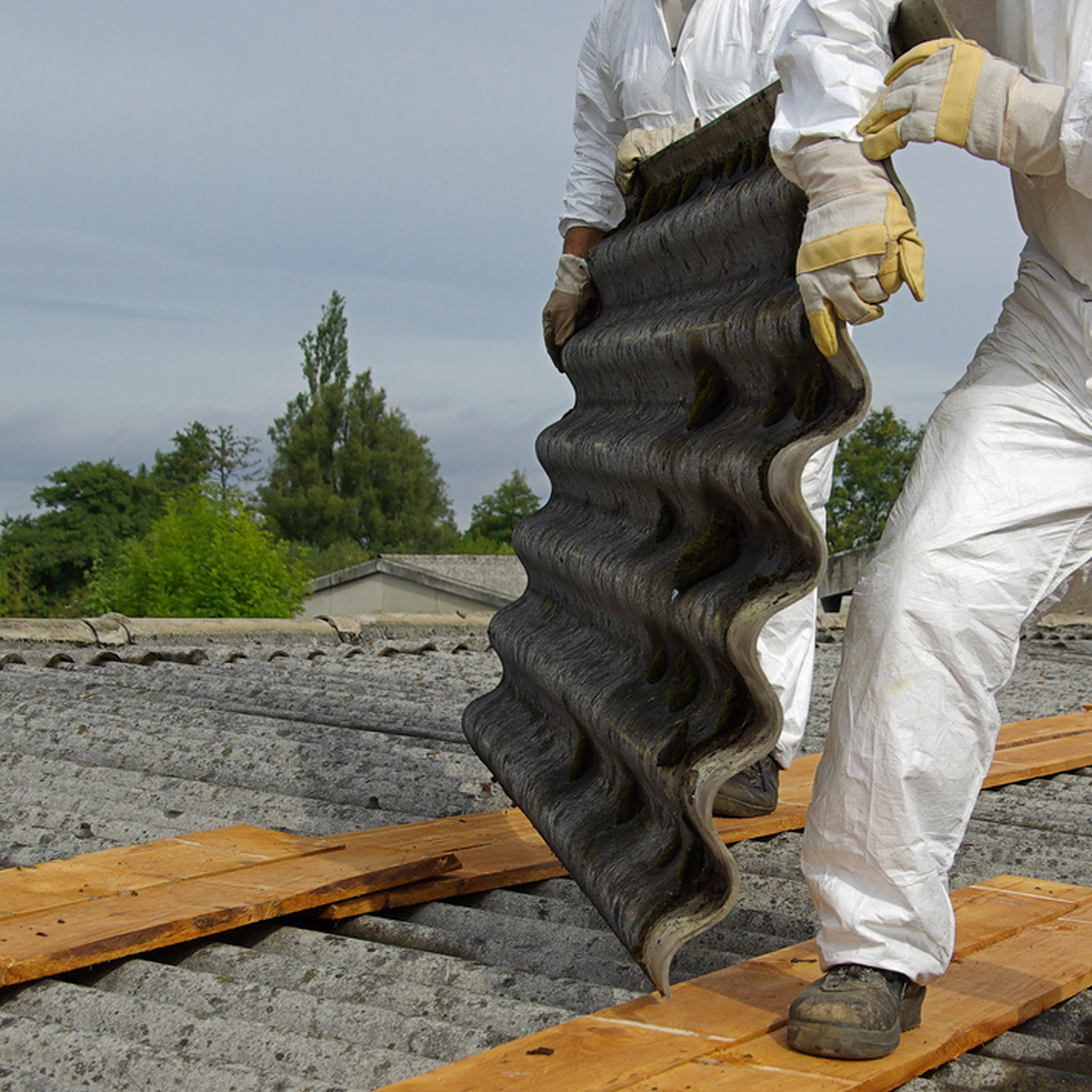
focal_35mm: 79
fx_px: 2811
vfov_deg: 22.0
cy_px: 626
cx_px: 734
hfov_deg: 21.9
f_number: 6.7
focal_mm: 35
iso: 200
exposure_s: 1/1000
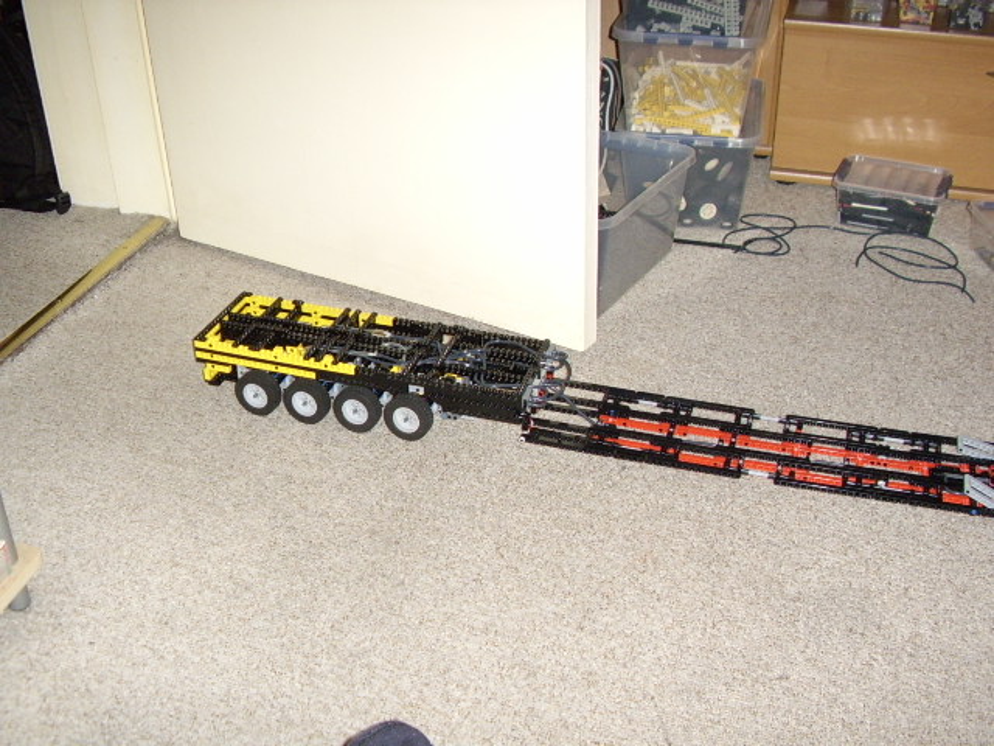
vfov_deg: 42.9
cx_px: 497
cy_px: 373
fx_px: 948
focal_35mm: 33
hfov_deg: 55.4
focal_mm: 6.3
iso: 259
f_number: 3
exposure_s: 1/60
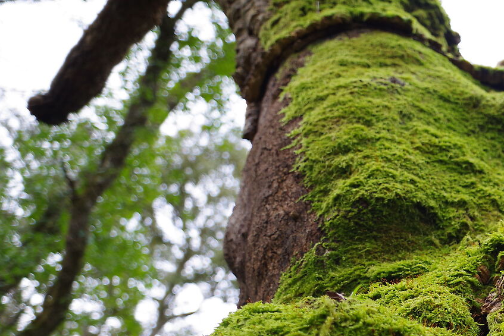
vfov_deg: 18.5
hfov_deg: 24.9
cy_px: 443
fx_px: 952
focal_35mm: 68
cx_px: 691
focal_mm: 24
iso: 200
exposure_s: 1/30
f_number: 2.8
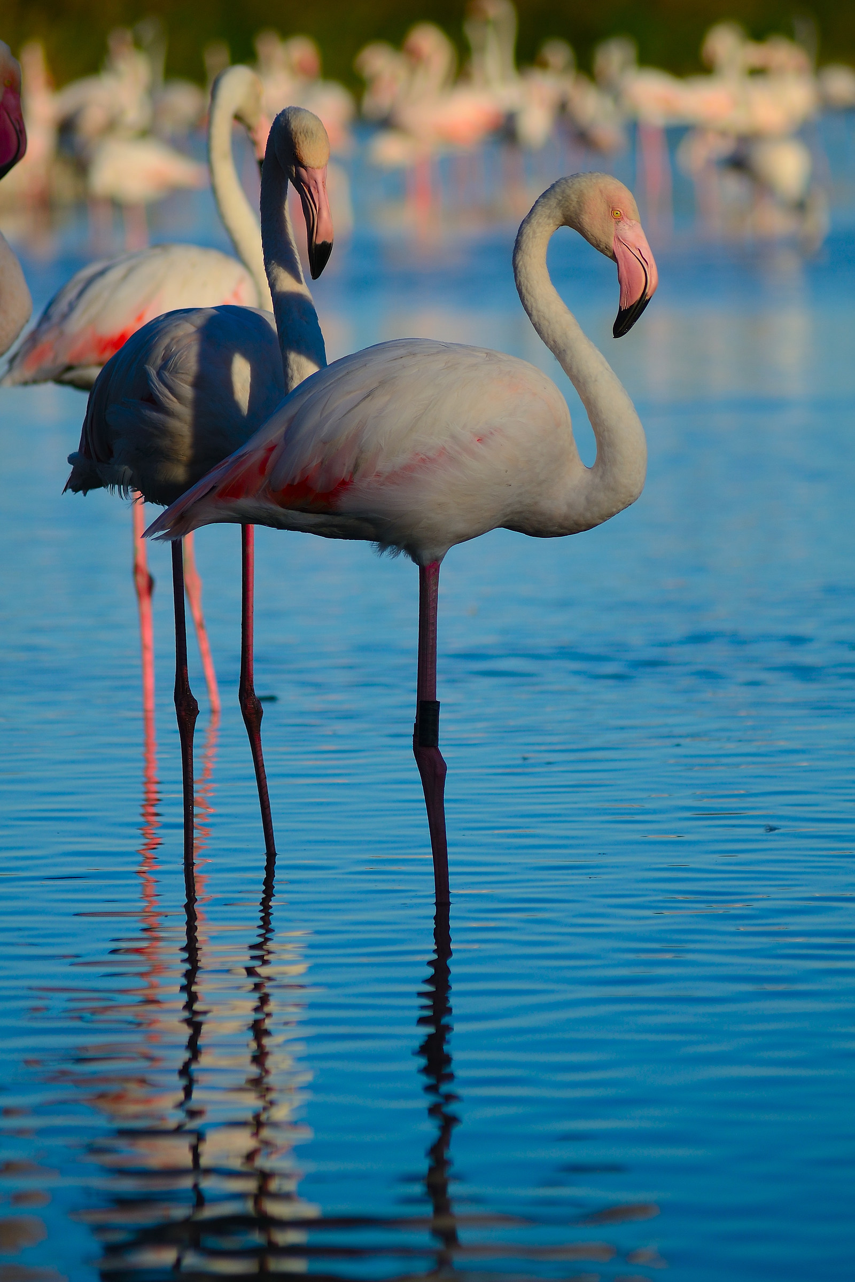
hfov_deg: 4.7
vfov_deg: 7.0
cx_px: 428
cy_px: 641
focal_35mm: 292
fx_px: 10419
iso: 100
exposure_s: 1/1250
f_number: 4.8
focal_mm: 195
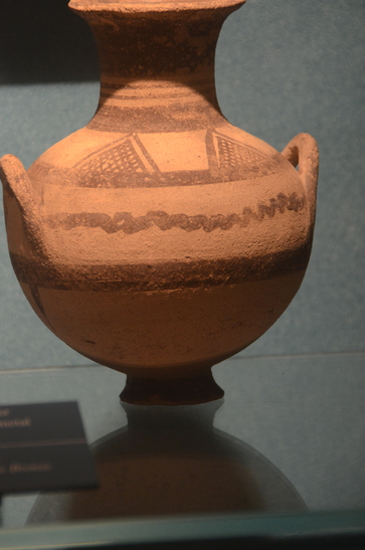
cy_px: 219
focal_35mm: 364
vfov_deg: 5.7
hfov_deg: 3.8
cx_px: 152
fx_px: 5553
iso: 1000
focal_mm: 200
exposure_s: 1/250
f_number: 5.6
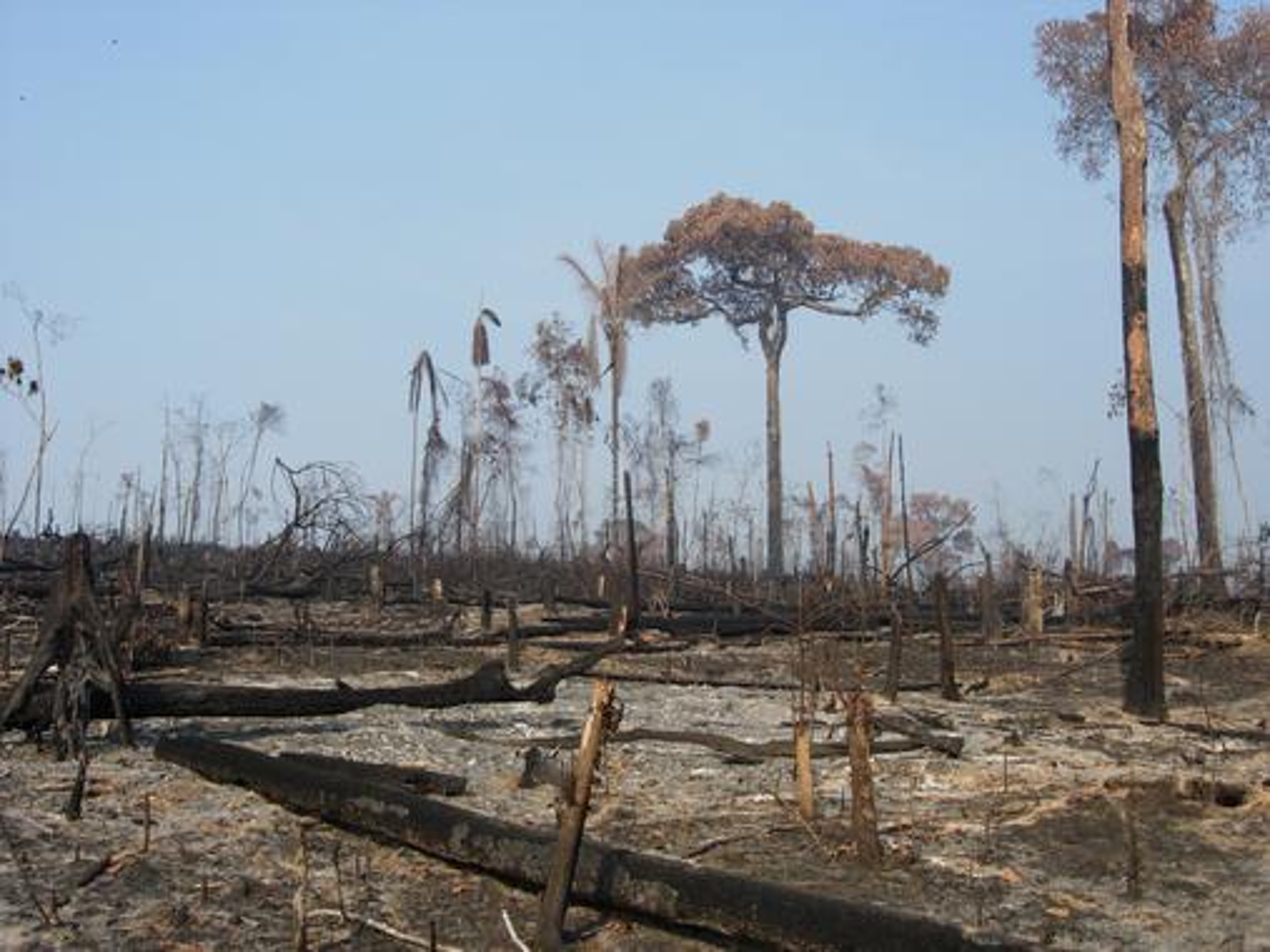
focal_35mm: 38
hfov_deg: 49.0
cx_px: 635
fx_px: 1394
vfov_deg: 37.7
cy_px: 476
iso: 64
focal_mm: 7.8
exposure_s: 1/609
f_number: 4.8
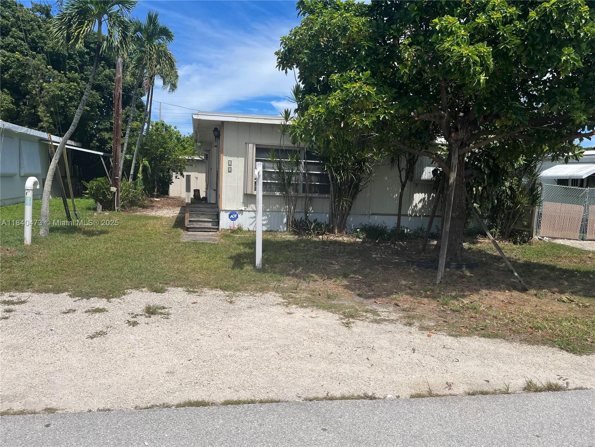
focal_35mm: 26
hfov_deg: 67.3
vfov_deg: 53.1
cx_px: 298
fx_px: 447
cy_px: 224
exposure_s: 1/5319
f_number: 1.6
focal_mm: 5.1
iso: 50
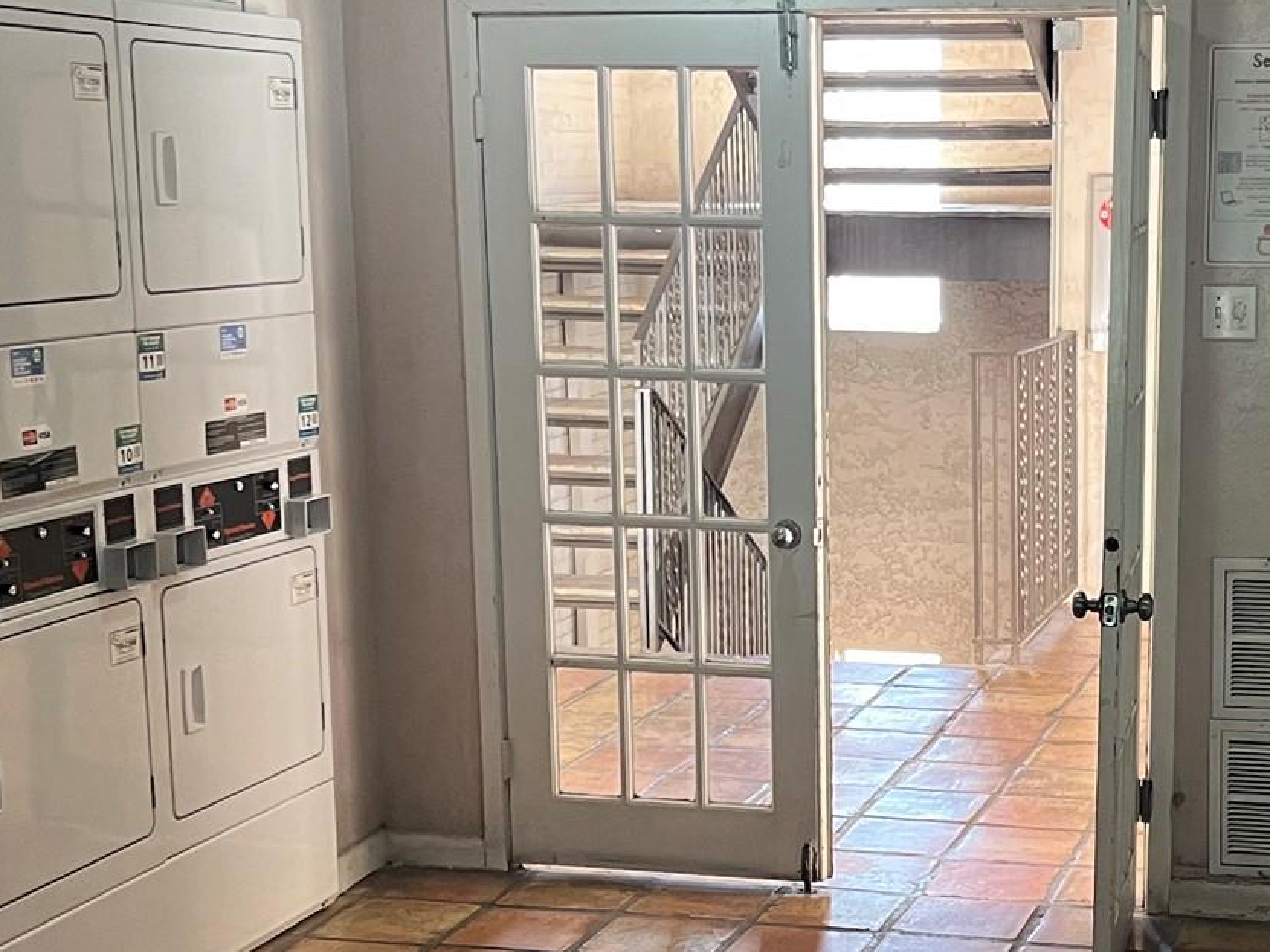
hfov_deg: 29.7
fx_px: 2348
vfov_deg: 22.7
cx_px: 991
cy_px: 700
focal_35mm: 64
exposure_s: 1/60
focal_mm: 5.1
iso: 200
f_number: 1.6
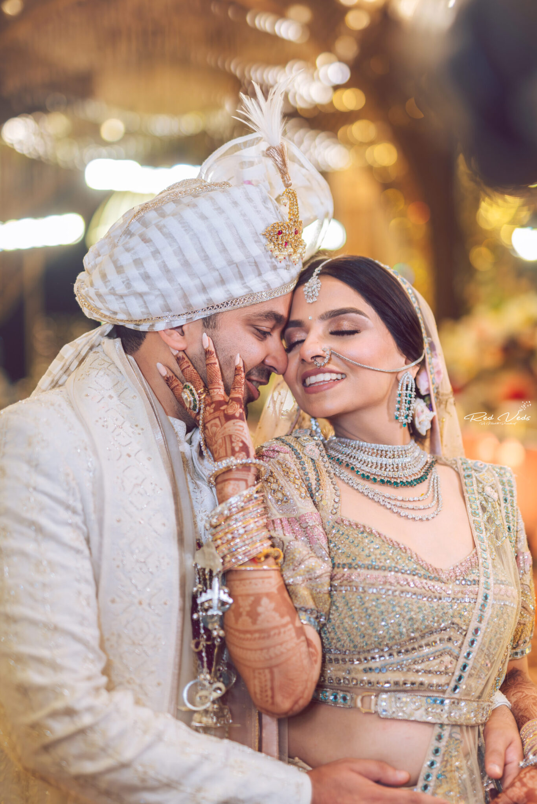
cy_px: 402
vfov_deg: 39.6
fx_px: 1118
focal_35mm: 50
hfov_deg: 27.0
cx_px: 268
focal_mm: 50
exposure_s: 1/500
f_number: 1.4
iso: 250
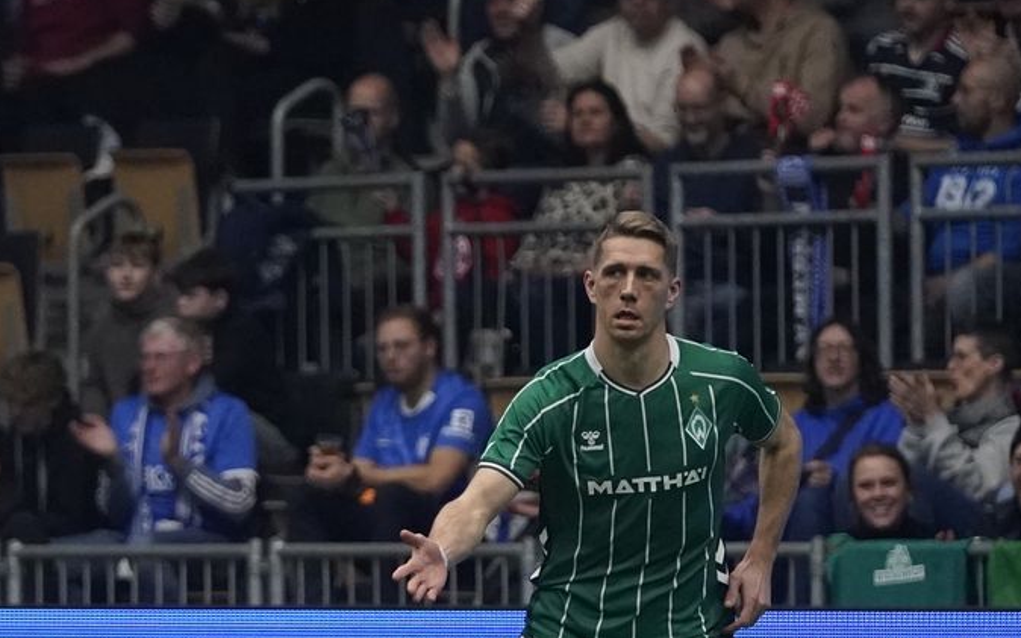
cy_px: 367
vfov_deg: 3.1
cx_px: 159
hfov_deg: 4.9
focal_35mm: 430
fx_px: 11963
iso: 6400
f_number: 2.8
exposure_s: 1/2500
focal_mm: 148
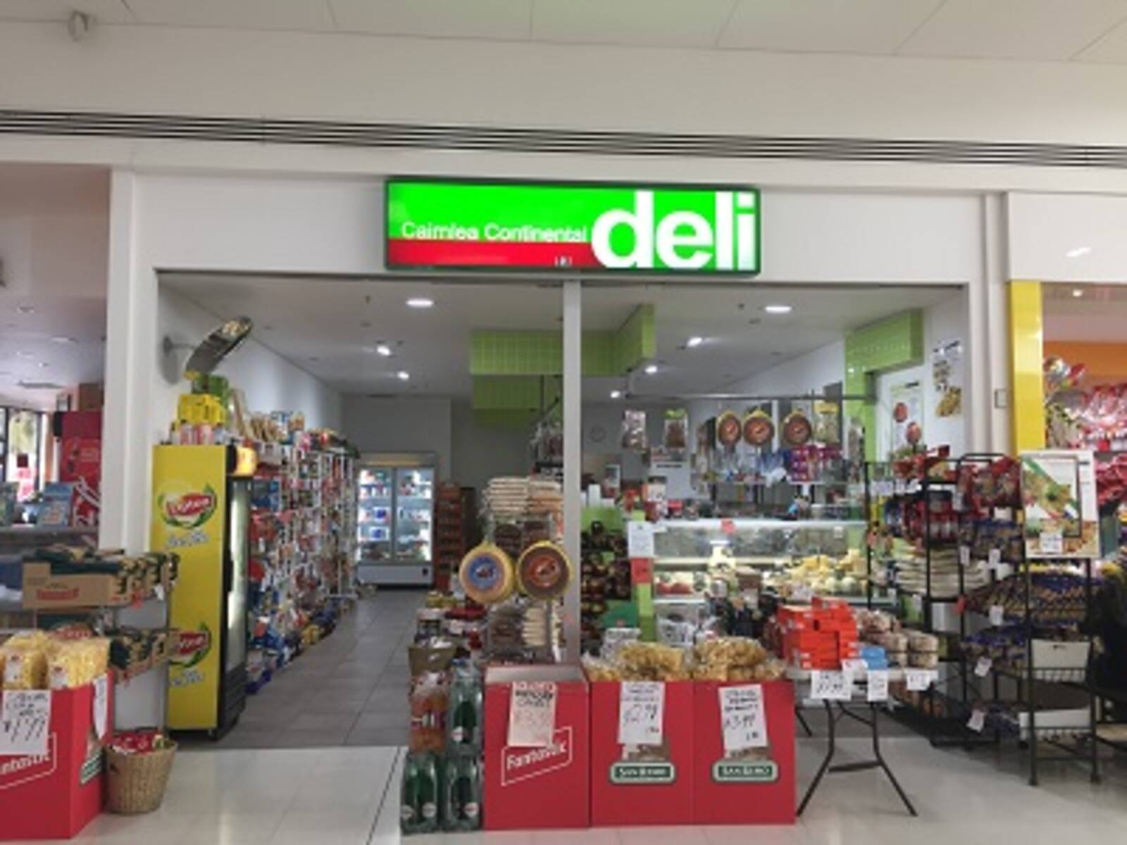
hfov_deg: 61.7
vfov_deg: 48.2
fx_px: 944
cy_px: 422
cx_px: 564
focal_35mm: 29
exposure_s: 1/33
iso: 32
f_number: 2.2
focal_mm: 4.15
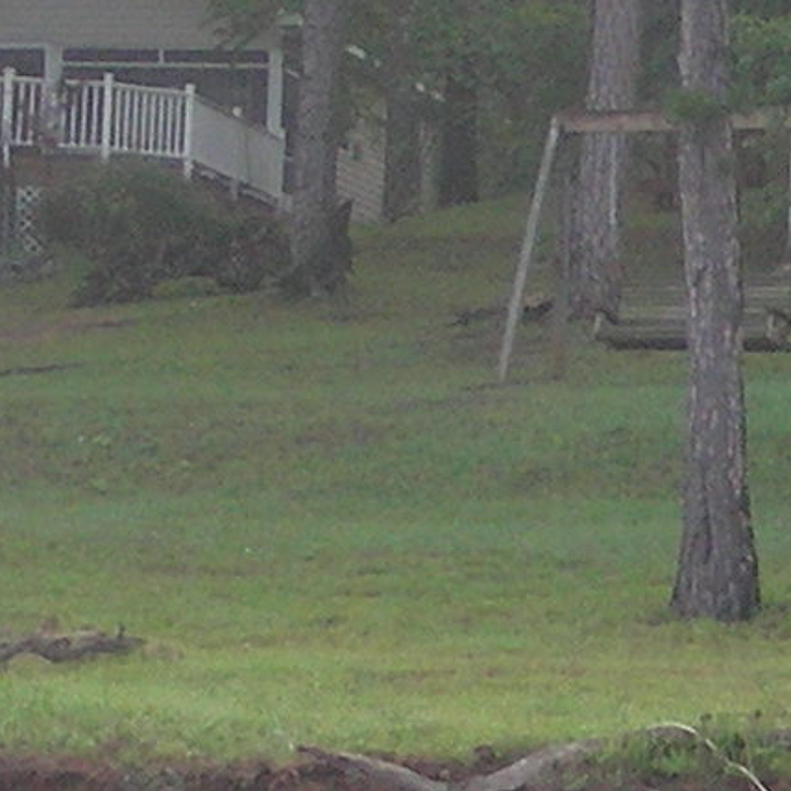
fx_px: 5713
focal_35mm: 221
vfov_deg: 7.9
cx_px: 1576
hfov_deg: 7.6
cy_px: 103
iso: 50
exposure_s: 1/78.3
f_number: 3.5
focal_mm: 6.3
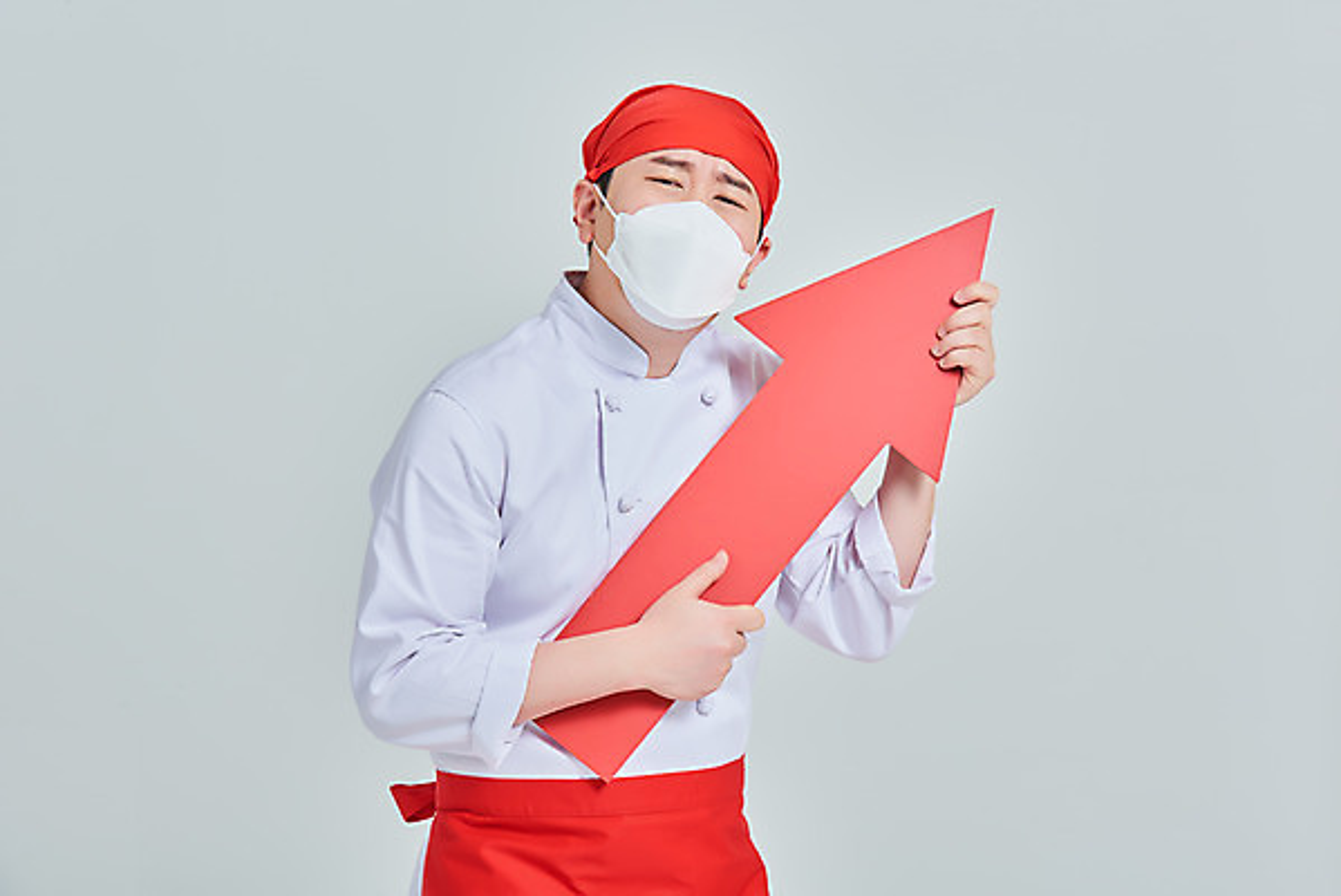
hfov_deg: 15.2
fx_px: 5031
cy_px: 448
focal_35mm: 135
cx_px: 670
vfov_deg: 10.2
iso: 100
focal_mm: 135
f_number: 14
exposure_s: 1/125
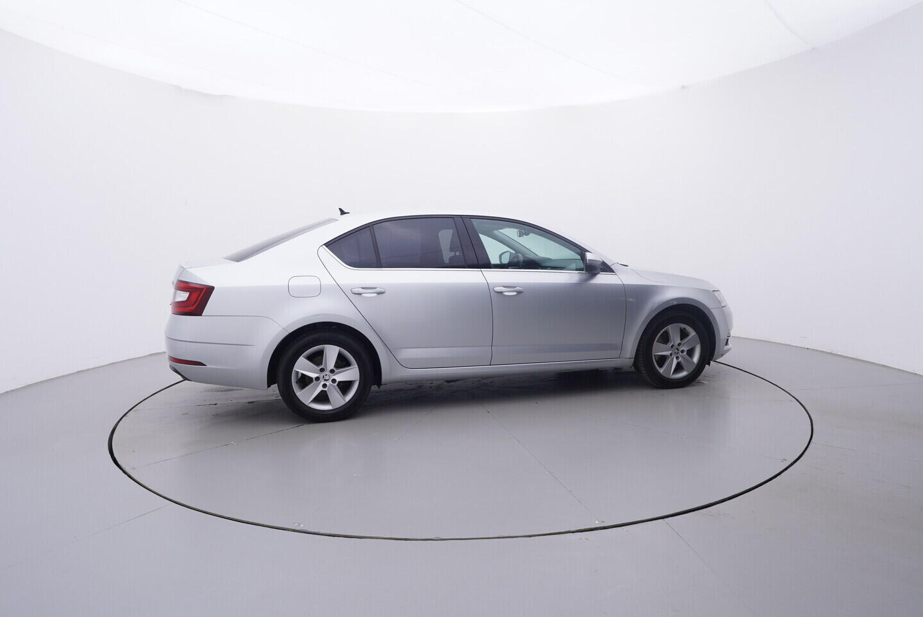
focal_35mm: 22
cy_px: 308
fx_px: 577
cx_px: 462
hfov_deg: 77.3
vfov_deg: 56.2
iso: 200
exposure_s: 1/80
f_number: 5
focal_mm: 15
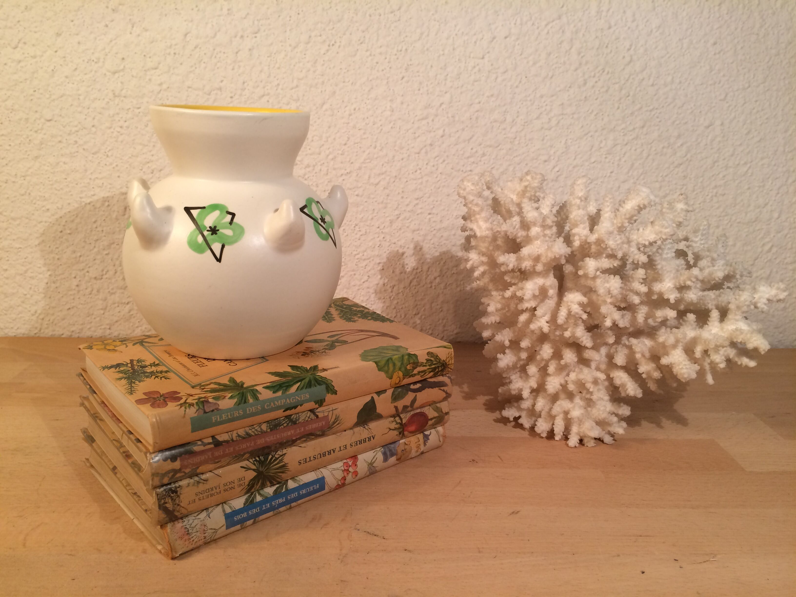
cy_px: 298
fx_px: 667
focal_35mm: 29
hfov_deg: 61.7
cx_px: 398
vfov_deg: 48.2
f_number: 2.2
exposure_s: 1/33
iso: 40
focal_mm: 4.15
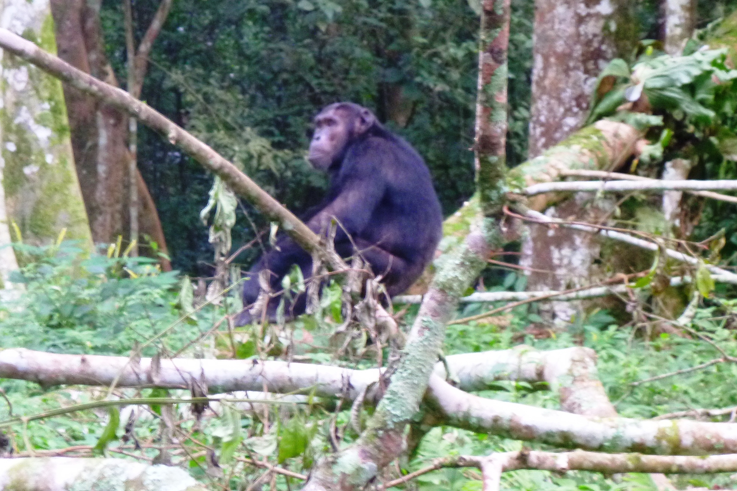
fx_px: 3521
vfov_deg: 8.0
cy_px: 145
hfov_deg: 11.9
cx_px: 330
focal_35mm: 172
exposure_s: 1/6
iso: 400
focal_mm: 22.8
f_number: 5.9
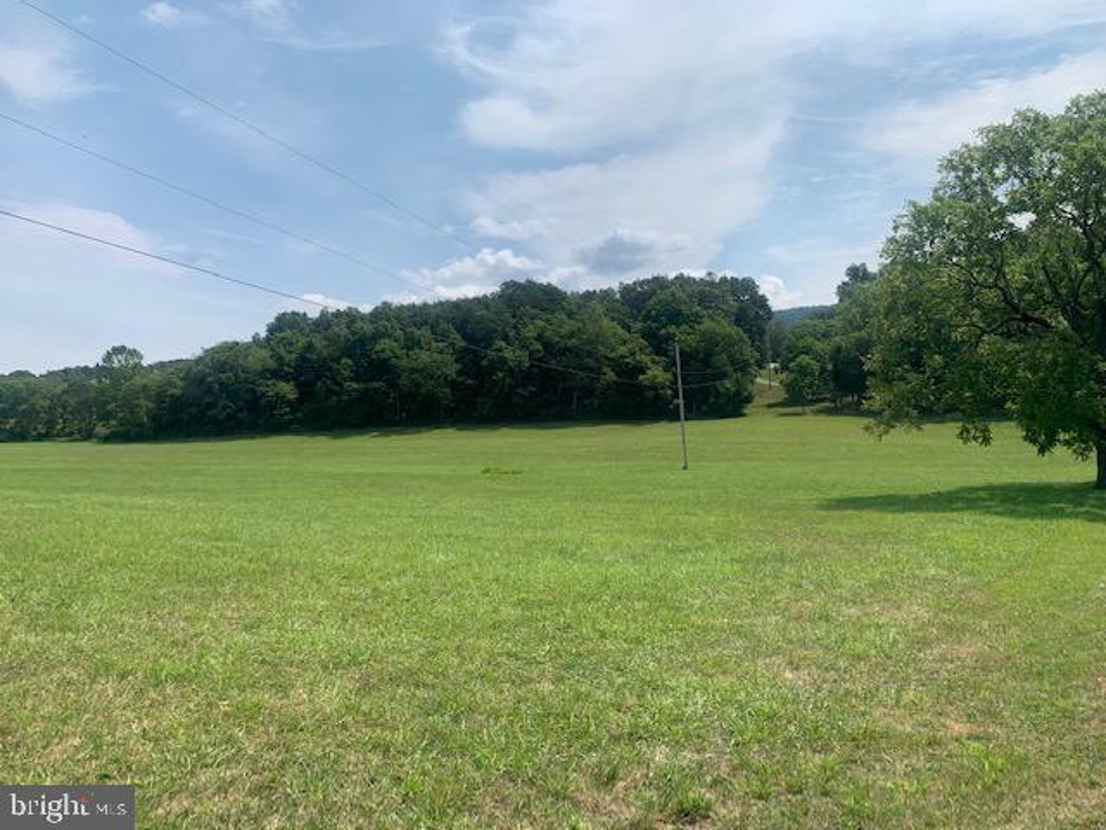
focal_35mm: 26
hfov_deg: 67.3
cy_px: 415
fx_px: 831
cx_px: 553
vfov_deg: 53.1
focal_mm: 4.25
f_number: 1.8
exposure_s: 1/4098
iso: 25
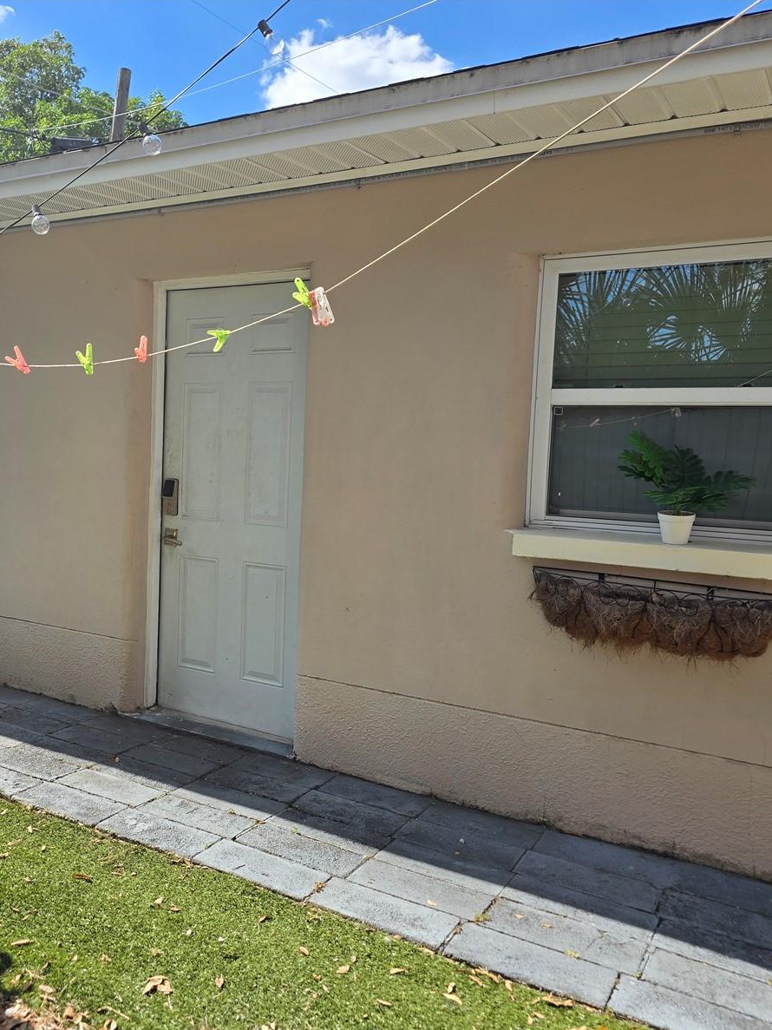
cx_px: 173
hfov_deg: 43.6
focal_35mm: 31
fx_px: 922
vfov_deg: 58.4
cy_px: 519
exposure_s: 1/626
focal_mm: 6.3
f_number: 1.7
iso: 12
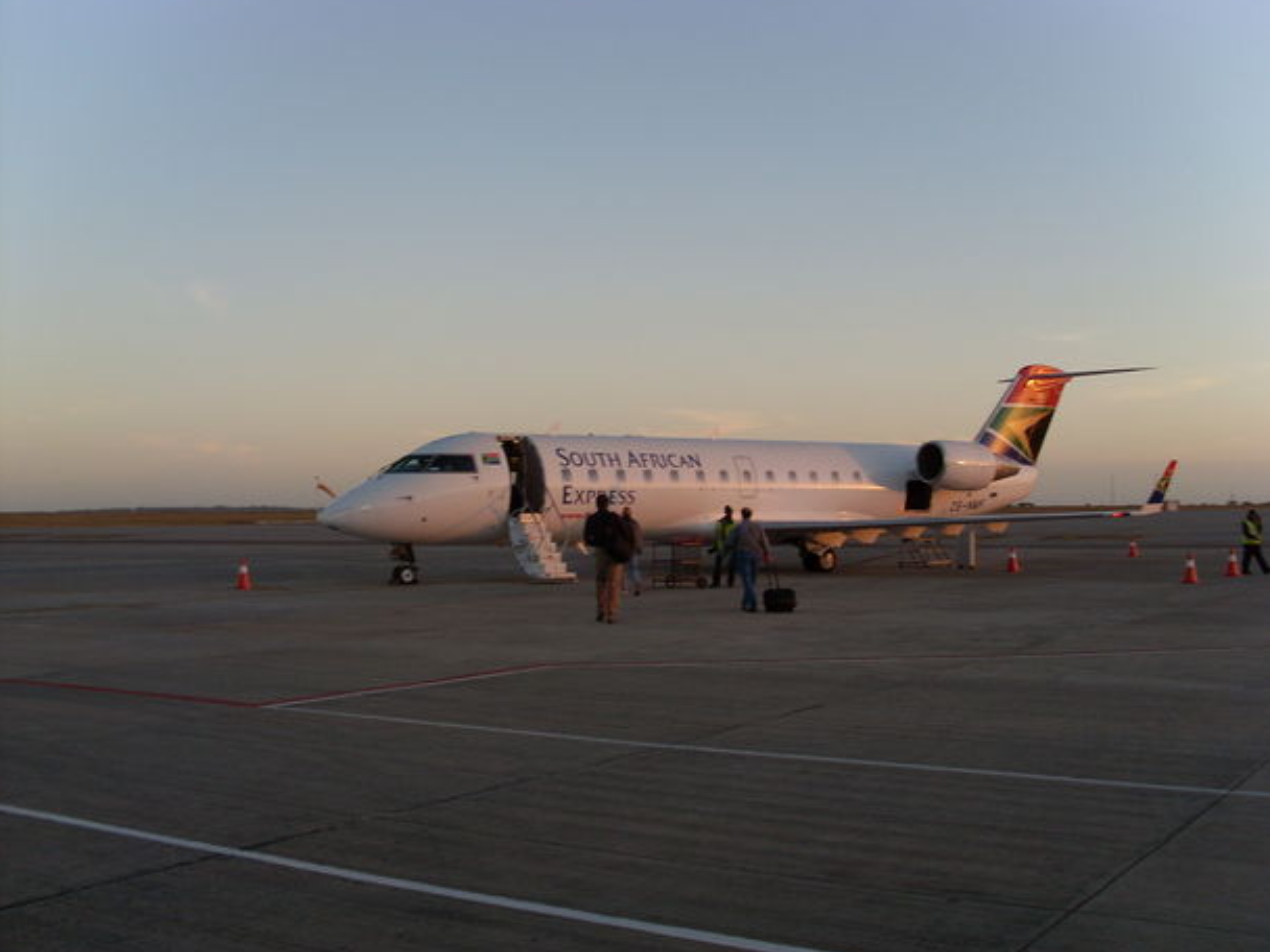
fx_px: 1468
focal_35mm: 40
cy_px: 474
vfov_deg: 36.0
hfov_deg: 46.8
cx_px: 662
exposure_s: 1/350
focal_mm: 6.3
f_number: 3
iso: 80
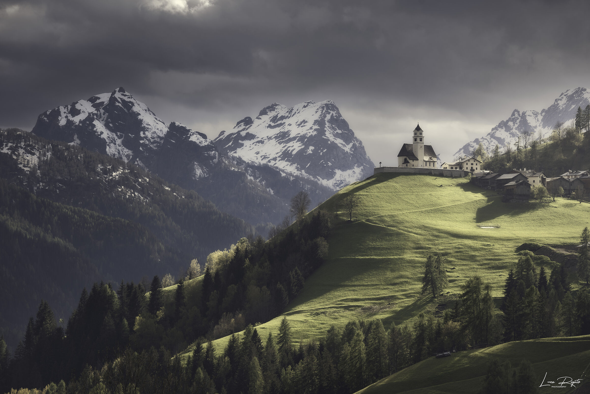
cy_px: 197
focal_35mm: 150
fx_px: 2459
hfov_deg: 13.7
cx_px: 295
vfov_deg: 9.2
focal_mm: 150
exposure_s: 1/160
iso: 100
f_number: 8
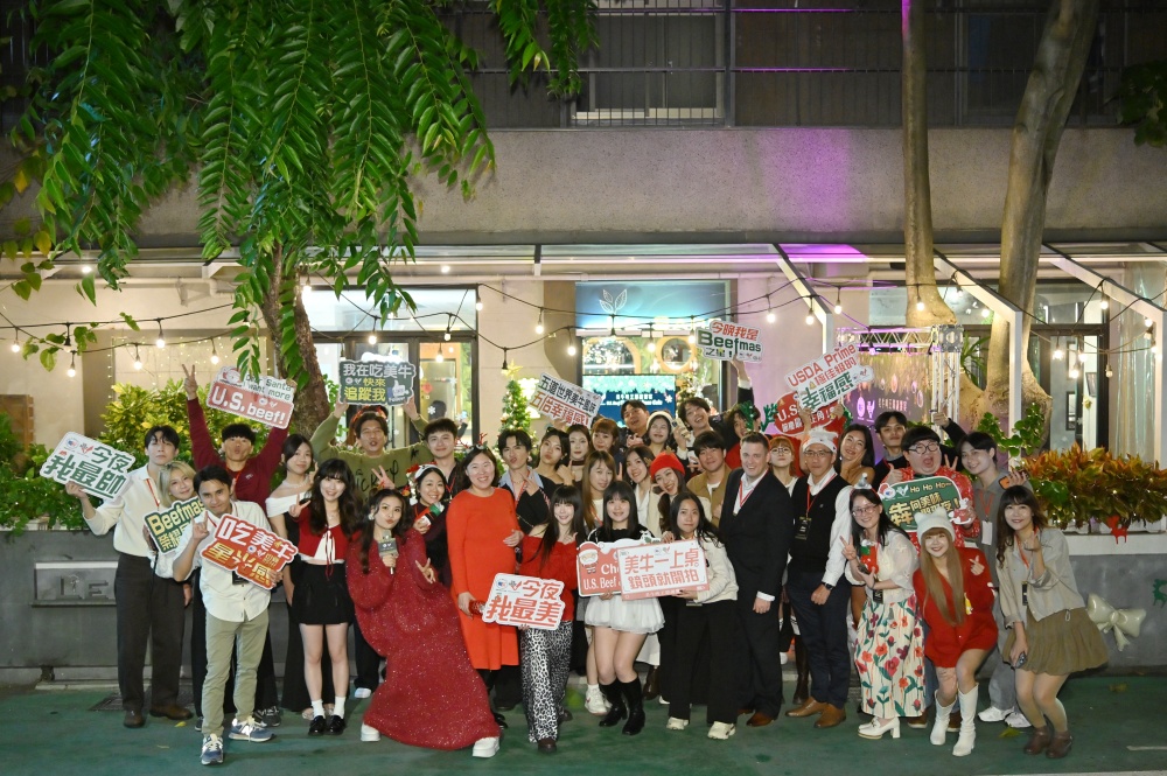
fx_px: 1101
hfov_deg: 55.8
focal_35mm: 34
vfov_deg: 38.8
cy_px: 388
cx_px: 584
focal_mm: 34
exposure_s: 1/60
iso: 2500
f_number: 2.8
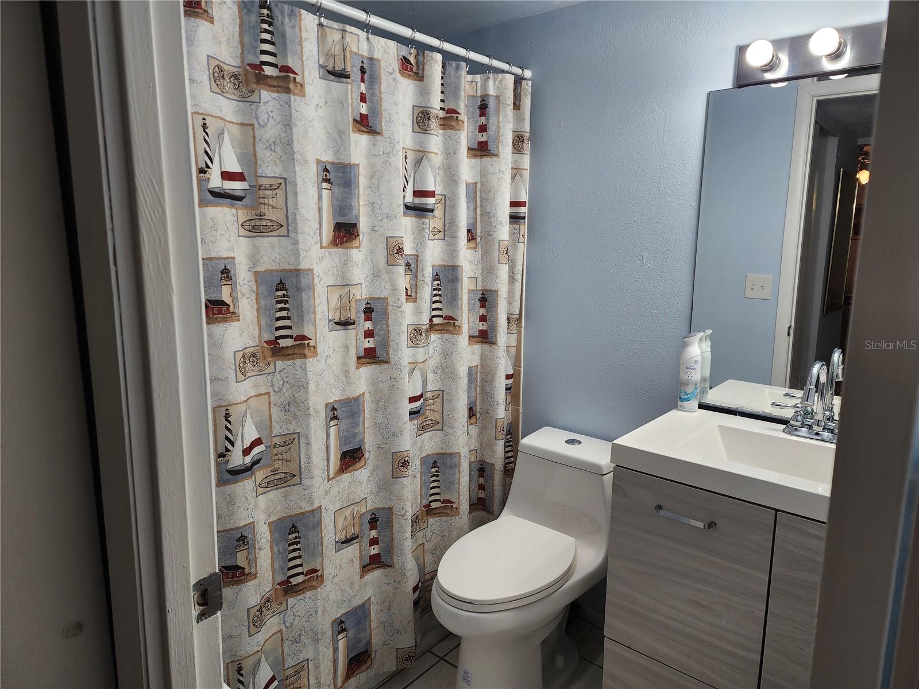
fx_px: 611
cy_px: 344
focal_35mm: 23
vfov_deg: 58.9
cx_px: 460
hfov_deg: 73.9
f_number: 1.8
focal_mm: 6.4
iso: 100
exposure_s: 1/120
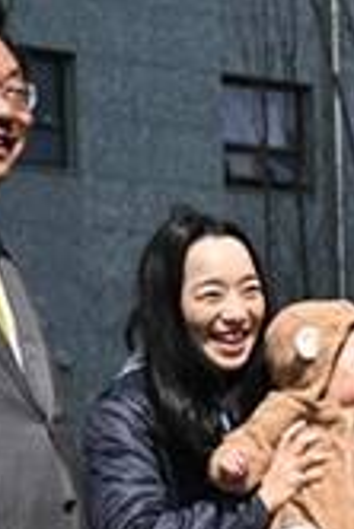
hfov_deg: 7.5
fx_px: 2605
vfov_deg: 11.5
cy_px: 516
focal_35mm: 177
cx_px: 663
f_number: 5.6
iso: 320
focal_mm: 46
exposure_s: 1/1600
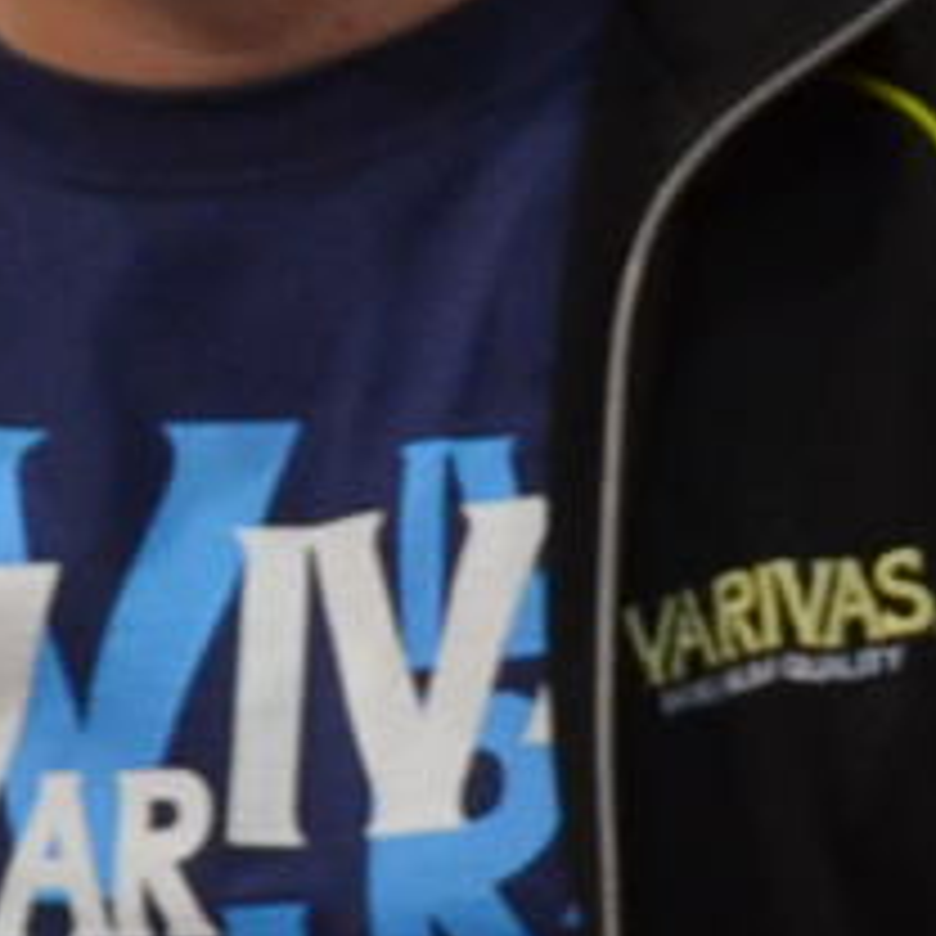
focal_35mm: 332
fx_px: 10156
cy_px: 158
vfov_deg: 5.3
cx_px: 2043
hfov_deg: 5.2
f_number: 4
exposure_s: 1/60
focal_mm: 22
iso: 800
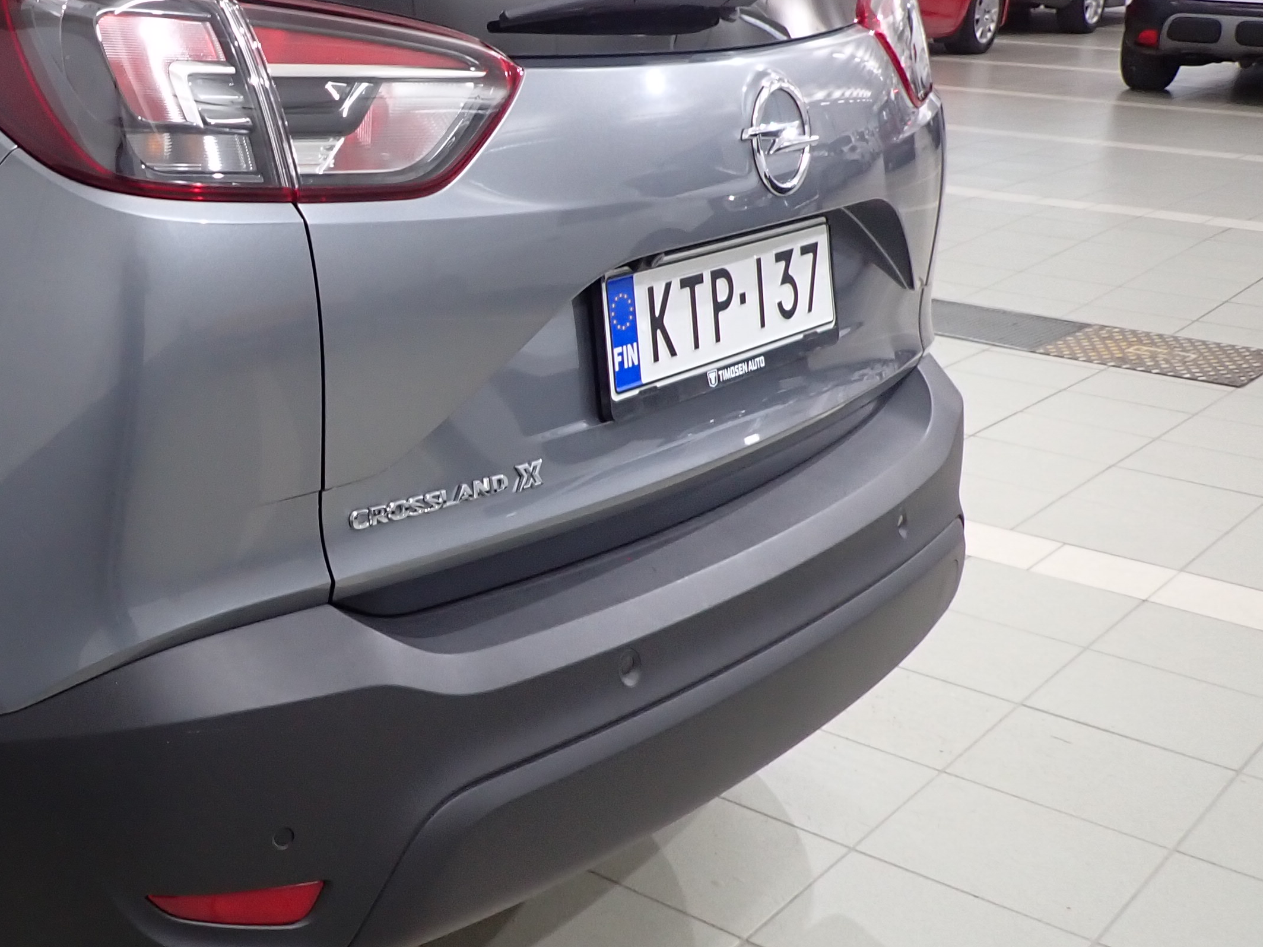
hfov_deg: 37.3
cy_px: 326
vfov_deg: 30.7
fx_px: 1715
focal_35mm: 47
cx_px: 80
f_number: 2
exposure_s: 1/50
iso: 200
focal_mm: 4.5
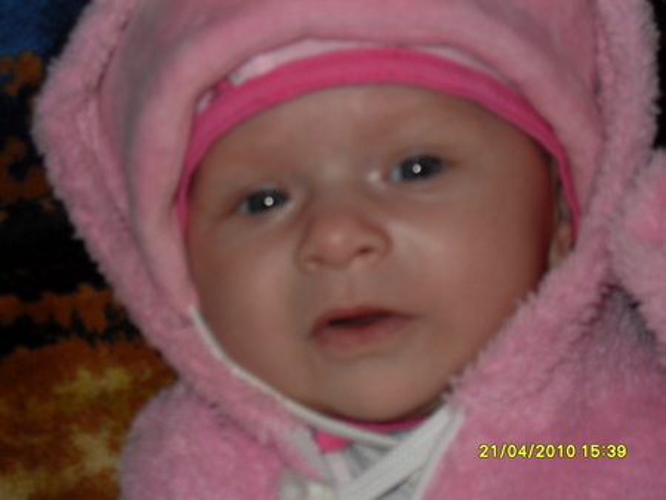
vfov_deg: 19.9
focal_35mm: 74
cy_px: 250
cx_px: 333
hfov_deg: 26.3
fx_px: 1424
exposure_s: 1/60
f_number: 4
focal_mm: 11.8
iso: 100
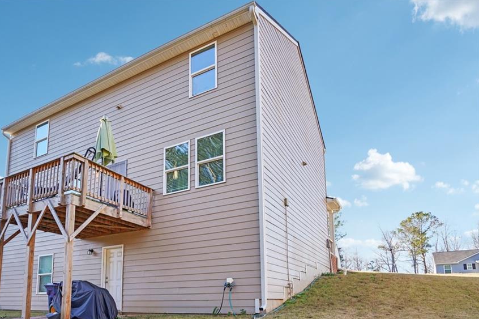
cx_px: 191
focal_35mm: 23
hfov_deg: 75.3
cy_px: 191
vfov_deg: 54.7
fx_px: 306
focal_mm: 19
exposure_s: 1/30
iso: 125
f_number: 8
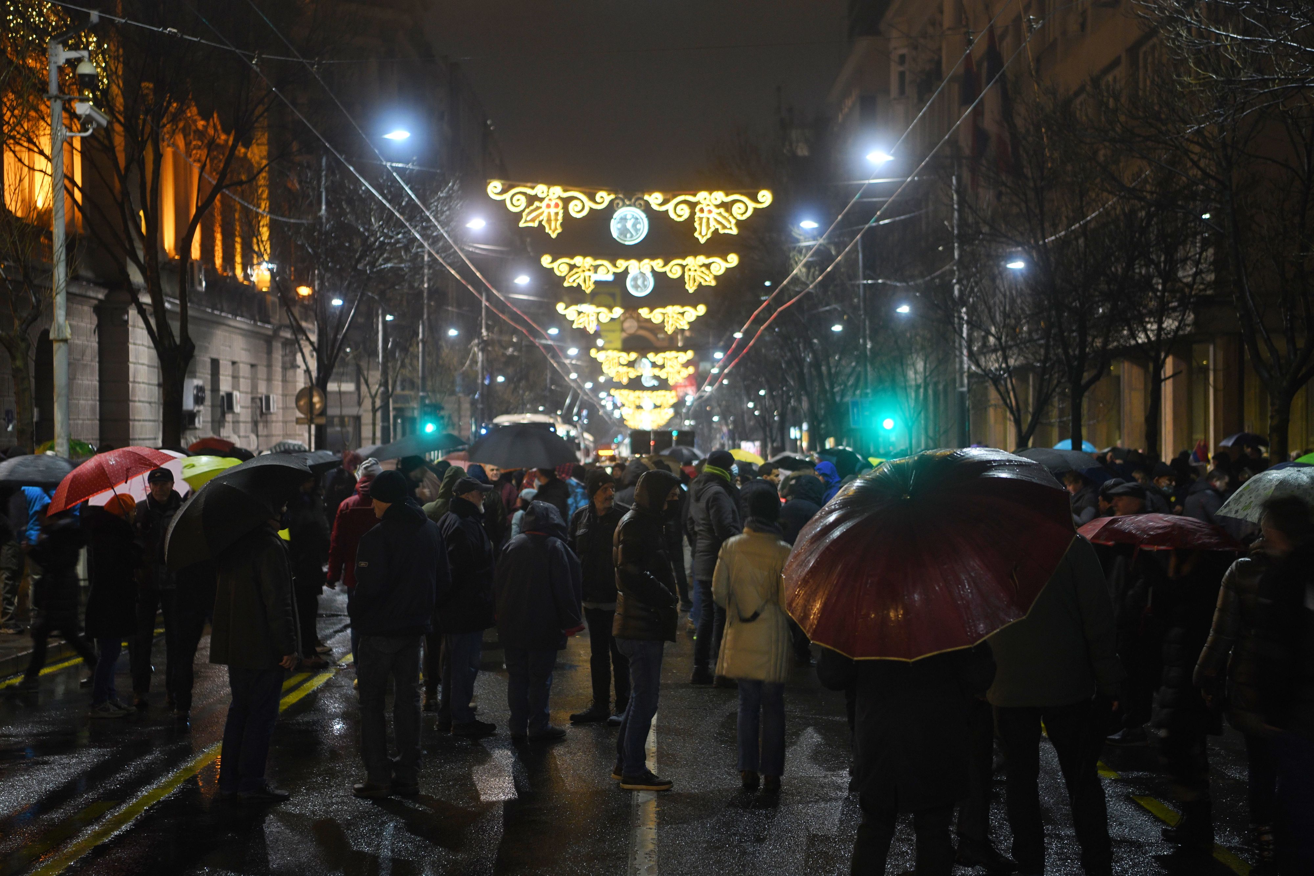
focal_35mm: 70
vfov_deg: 19.5
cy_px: 438
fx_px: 2555
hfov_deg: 28.8
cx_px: 657
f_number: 2.8
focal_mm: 70
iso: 1000
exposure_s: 1/25
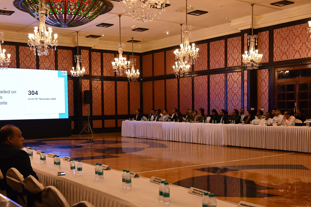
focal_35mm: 43
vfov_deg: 31.1
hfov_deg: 45.3
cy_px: 130
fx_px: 372
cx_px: 130
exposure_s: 1/125
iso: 2000
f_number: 5
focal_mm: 34
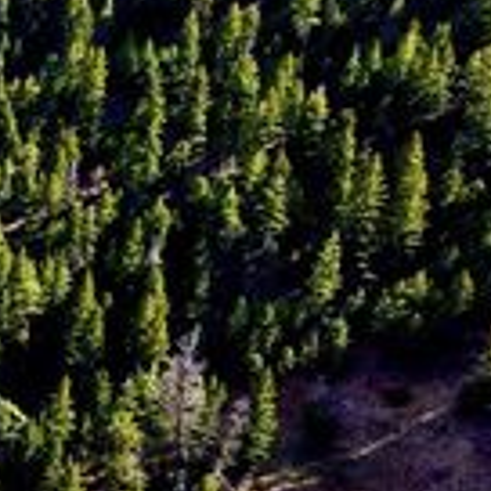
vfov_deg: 22.1
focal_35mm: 78
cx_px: -368
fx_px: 1252
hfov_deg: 18.1
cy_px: 330
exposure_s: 1/3200
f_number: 1.8
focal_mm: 8.67
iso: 400
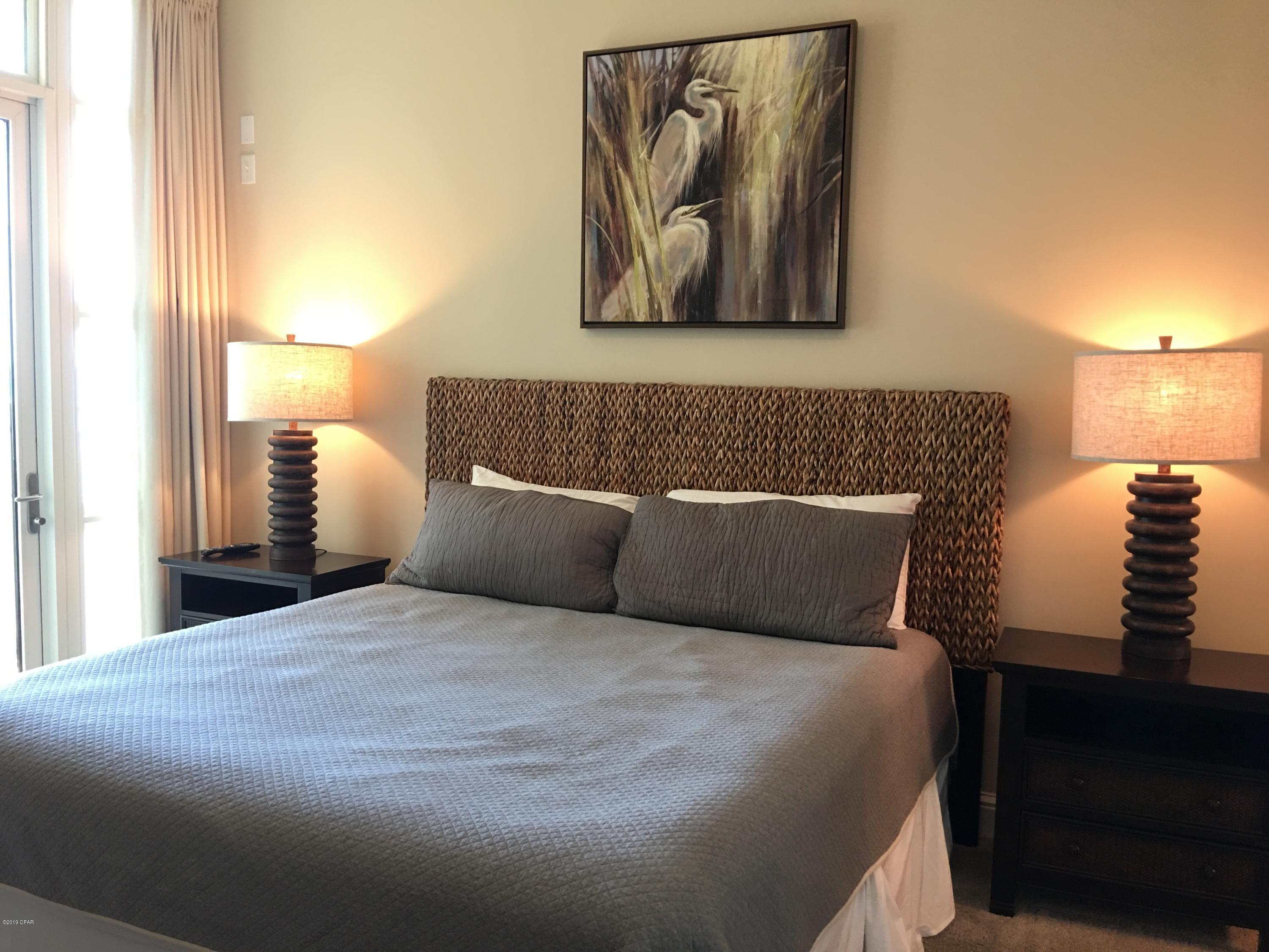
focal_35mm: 29
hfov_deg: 61.7
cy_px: 476
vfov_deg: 48.2
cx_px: 634
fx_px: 1063
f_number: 2.2
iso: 50
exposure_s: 1/15
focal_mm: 4.15
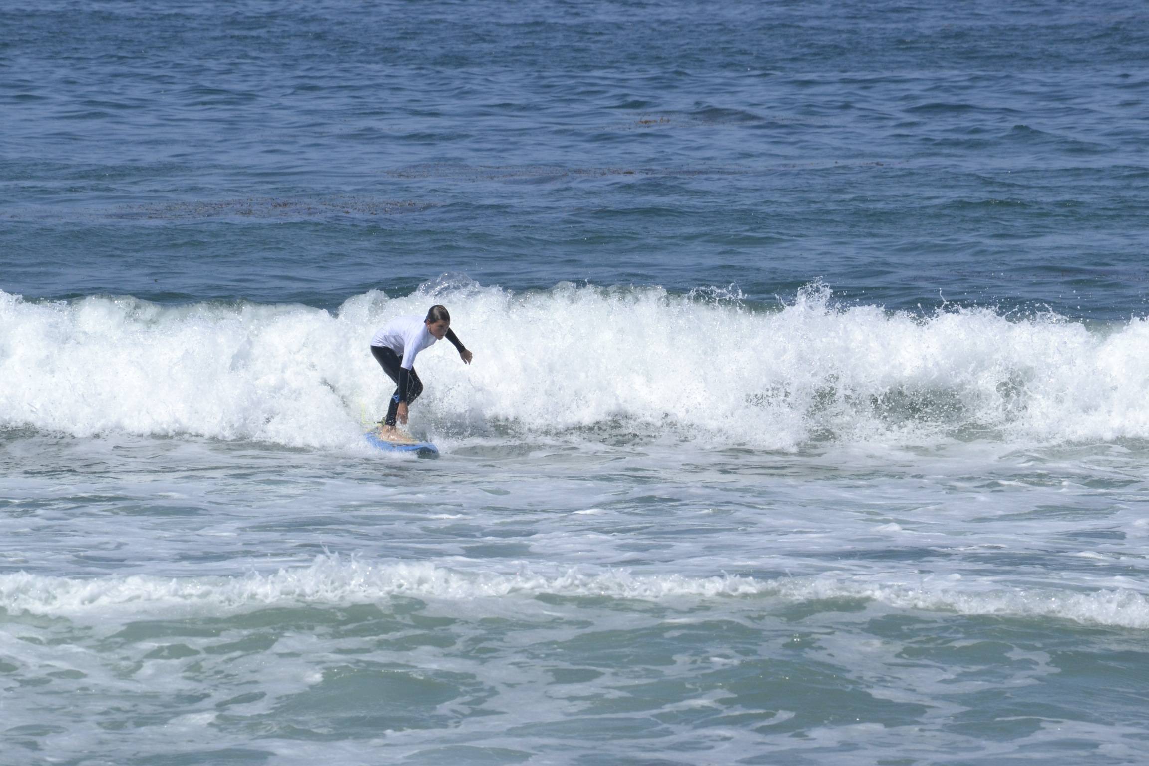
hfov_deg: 4.6
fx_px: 14361
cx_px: 574
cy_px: 383
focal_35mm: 450
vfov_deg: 3.1
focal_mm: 300
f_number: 13
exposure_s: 1/1600
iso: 800
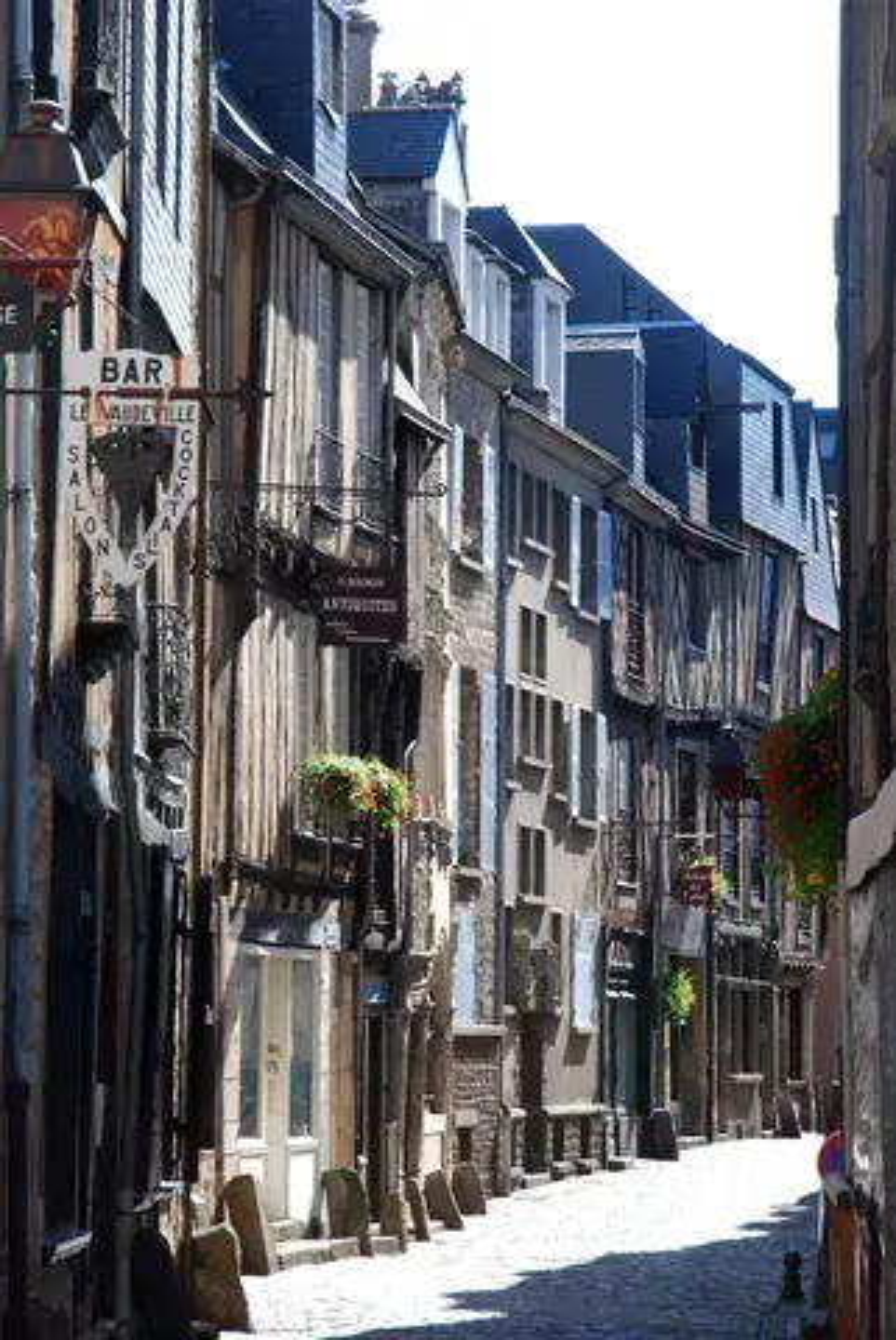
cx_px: 448
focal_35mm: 135
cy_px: 670
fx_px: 5029
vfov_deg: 15.2
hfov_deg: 10.2
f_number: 11
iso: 200
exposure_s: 1/80
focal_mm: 90
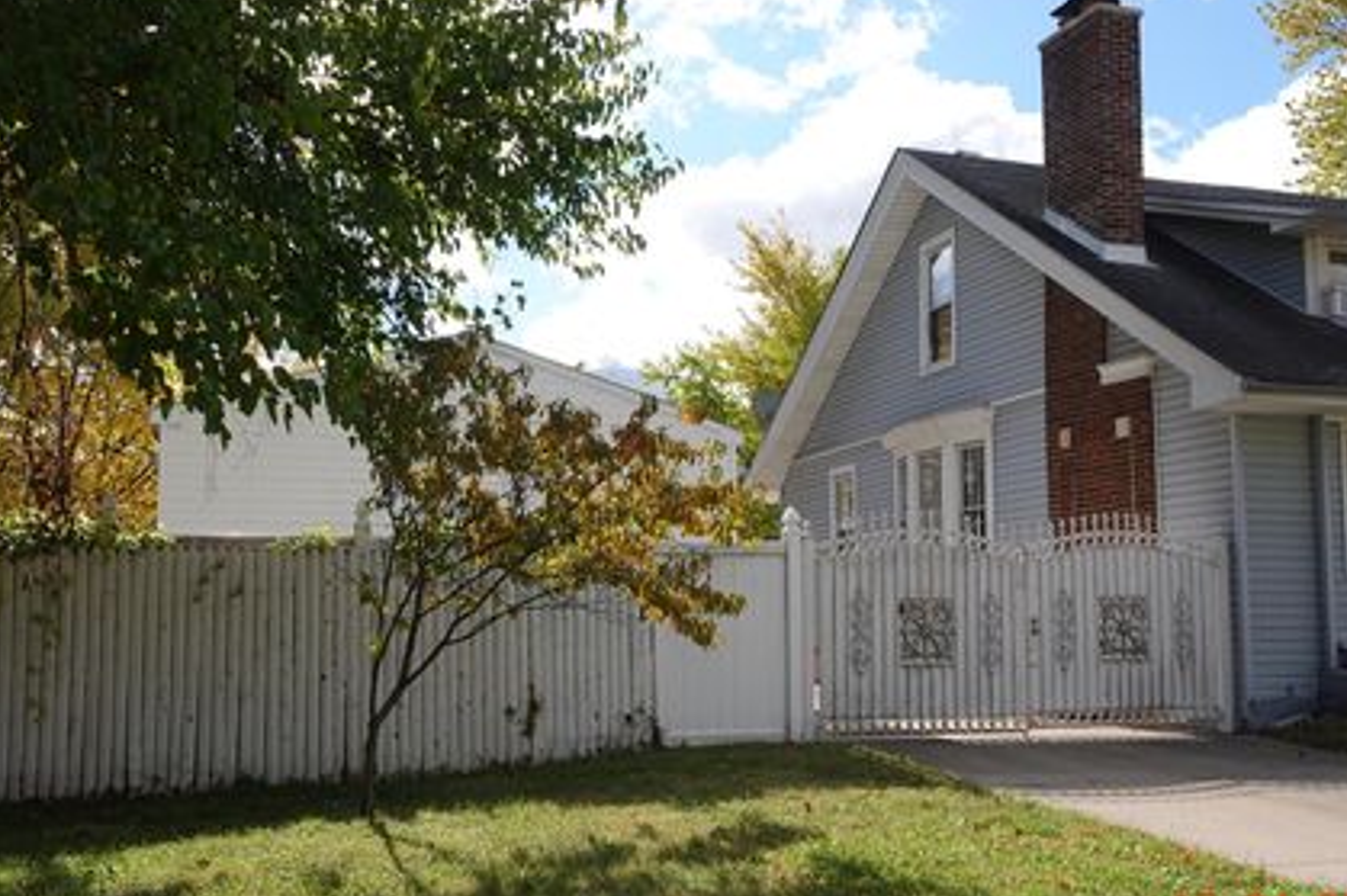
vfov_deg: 35.9
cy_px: 487
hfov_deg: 51.9
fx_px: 1384
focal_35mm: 37
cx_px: 714
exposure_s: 1/500
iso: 100
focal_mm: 11.26
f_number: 4
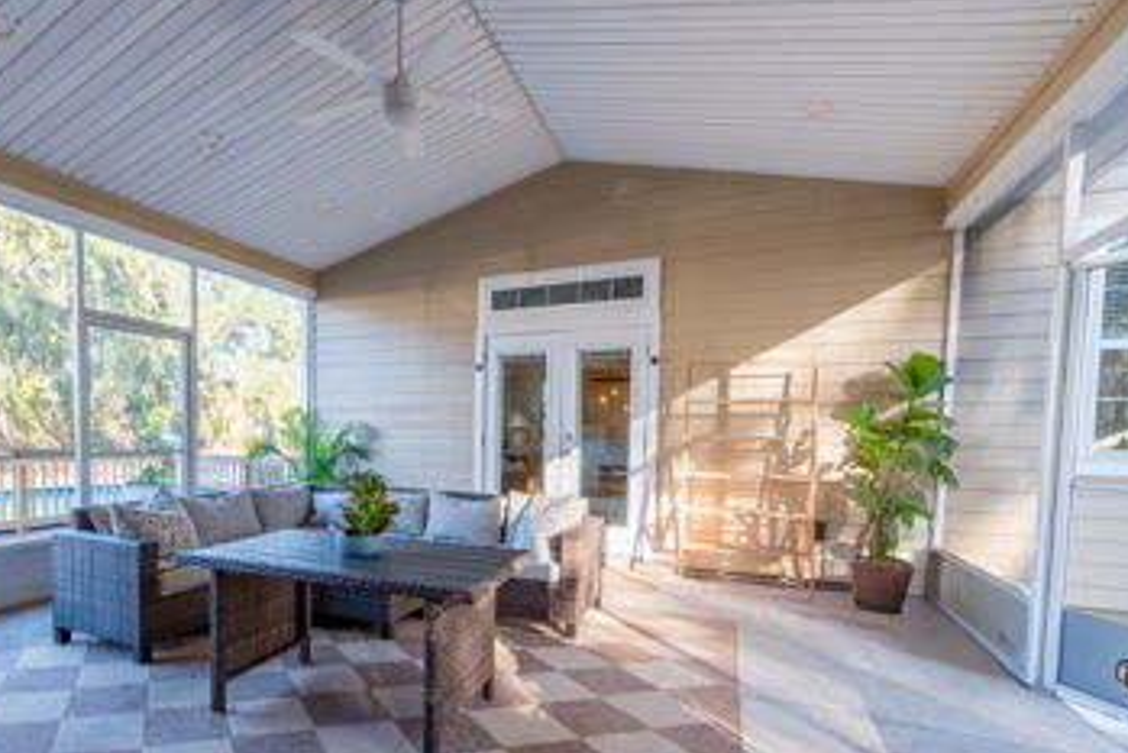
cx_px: 474
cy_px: 465
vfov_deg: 66.5
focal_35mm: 18
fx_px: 564
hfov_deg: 89.2
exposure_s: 1/200
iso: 400
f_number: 9
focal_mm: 14
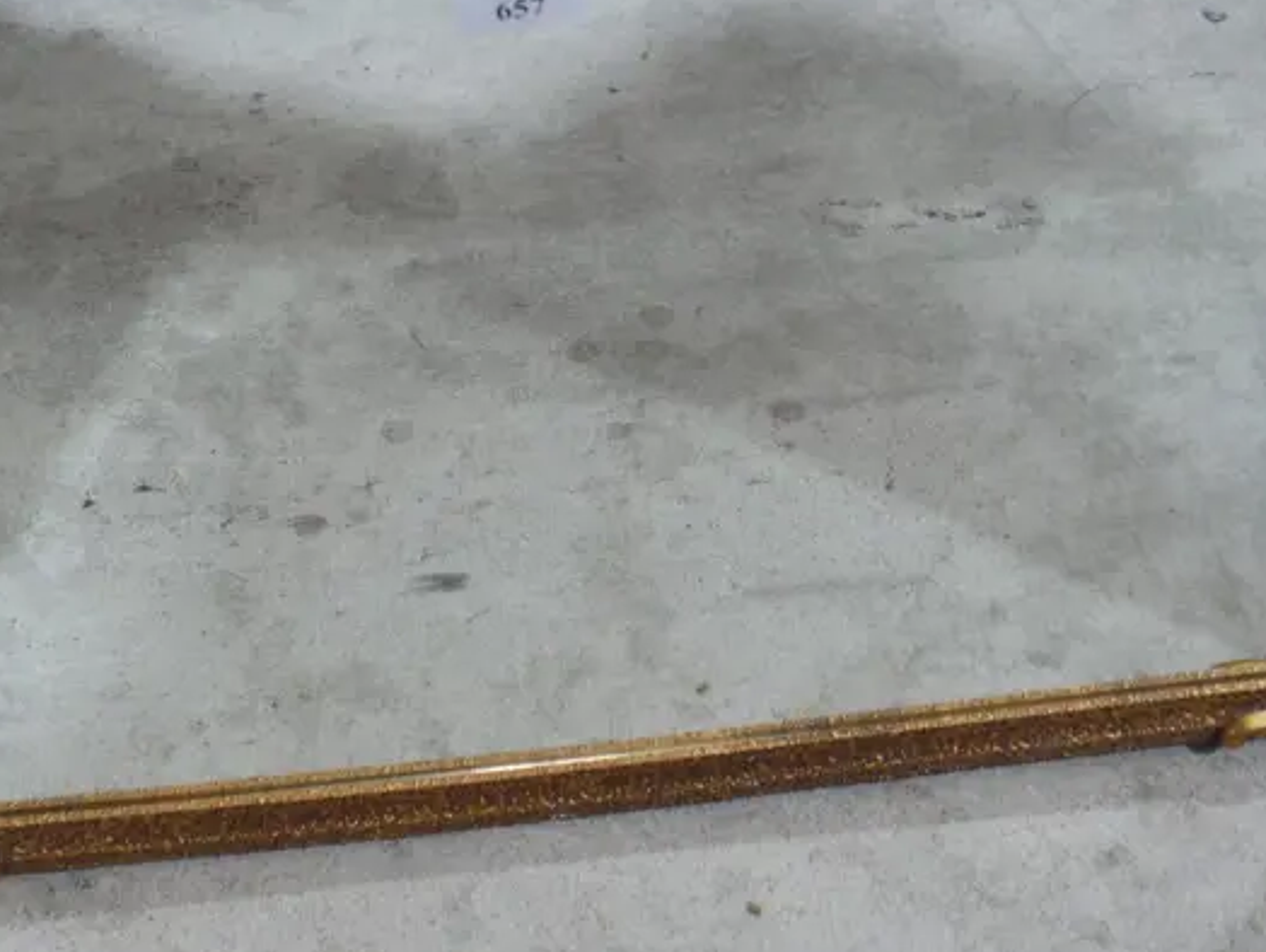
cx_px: 539
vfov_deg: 17.9
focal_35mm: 82
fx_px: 3002
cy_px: 178
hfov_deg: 23.8
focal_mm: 21
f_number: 4.6
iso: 400
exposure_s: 1/60
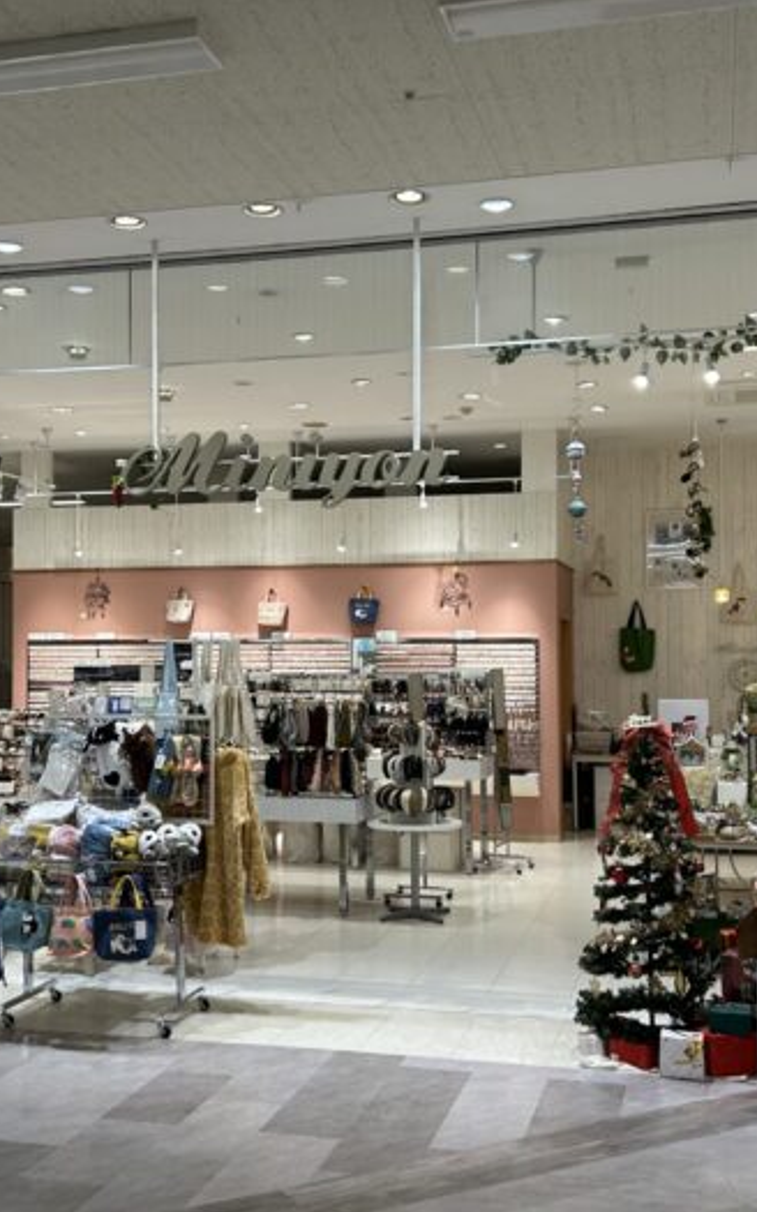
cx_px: 332
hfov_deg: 30.5
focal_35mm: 42
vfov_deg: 47.2
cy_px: 614
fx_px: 1387
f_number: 1.5
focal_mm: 5.7
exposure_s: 1/100
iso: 64
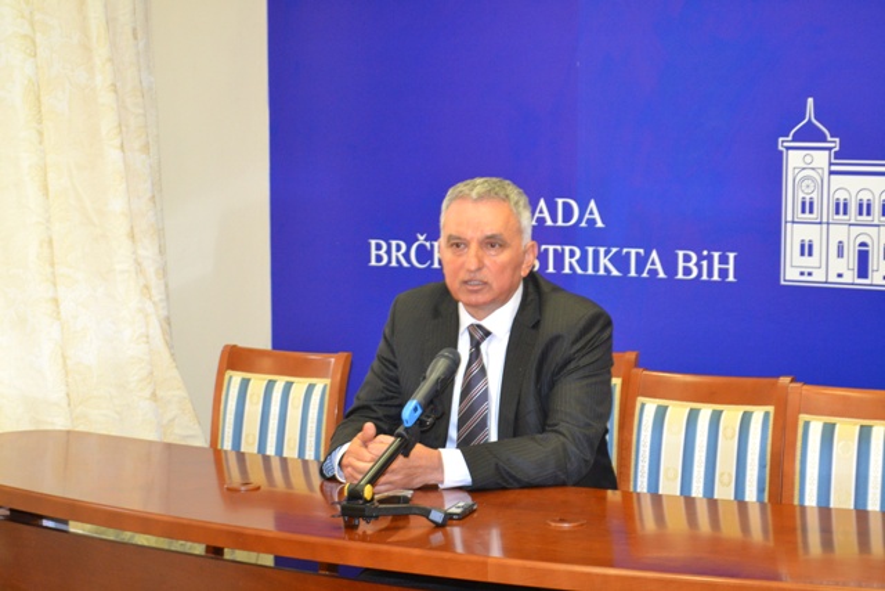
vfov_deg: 16.6
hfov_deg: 24.6
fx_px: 2028
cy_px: 296
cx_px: 442
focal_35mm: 82
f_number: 5.6
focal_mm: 55
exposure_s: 1/60
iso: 1800
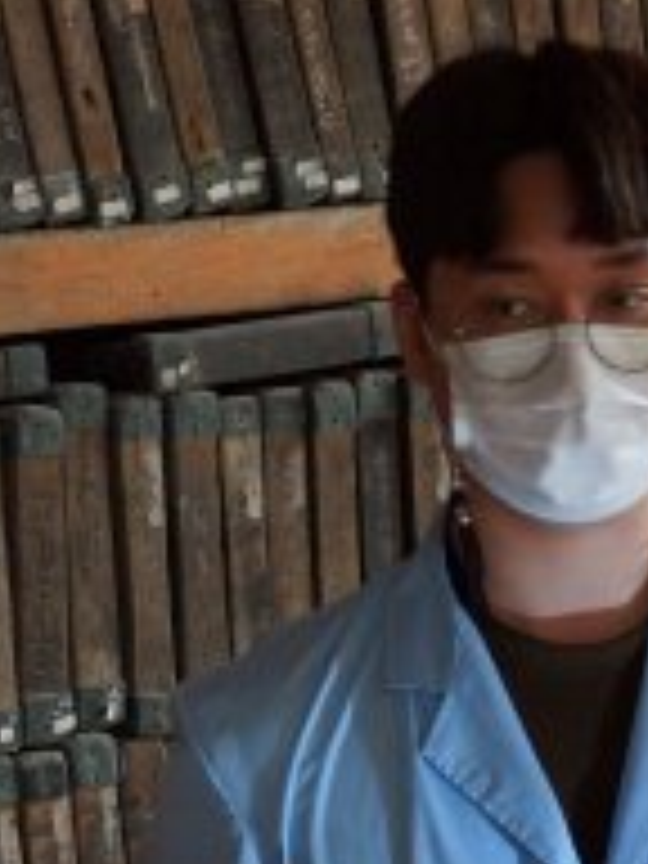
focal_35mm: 171
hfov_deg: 8.6
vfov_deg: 11.5
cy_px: 702
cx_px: 45
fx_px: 4268
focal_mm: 40
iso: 1600
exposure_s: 1/100
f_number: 3.5
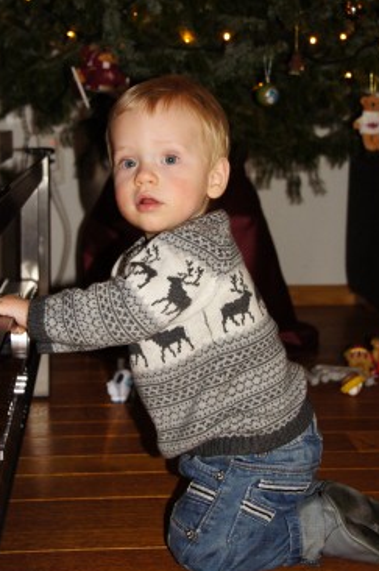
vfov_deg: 31.9
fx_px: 998
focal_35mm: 63
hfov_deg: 21.5
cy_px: 270
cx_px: 199
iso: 1600
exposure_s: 1/60
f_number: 4.5
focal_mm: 32
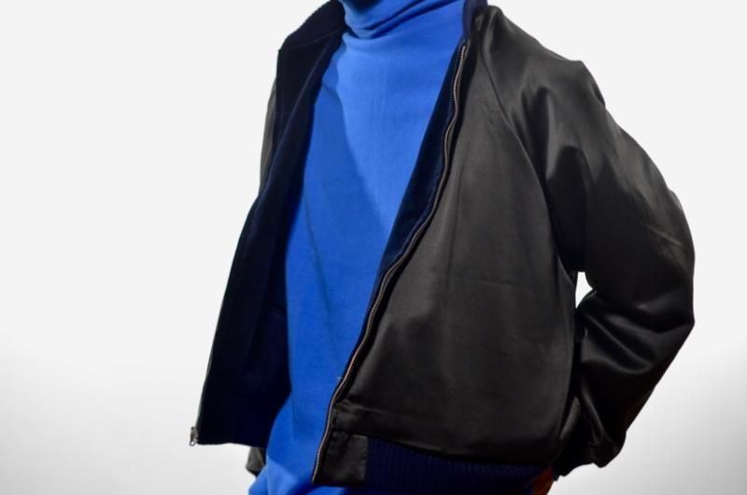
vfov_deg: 22.5
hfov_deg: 33.5
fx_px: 1243
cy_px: 248
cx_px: 374
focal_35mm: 60
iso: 800
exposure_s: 1/60
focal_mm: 40
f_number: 4
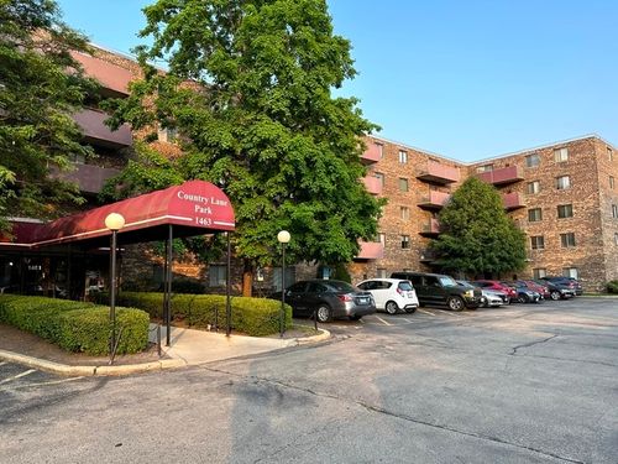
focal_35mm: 24
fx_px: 428
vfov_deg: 56.8
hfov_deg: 71.6
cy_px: 232
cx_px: 309
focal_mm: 6.86
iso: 80
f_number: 1.78
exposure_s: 1/527
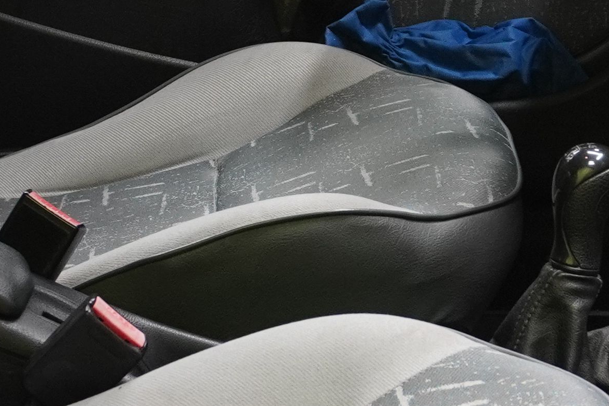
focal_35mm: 153
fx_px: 2588
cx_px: 316
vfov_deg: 9.0
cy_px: 148
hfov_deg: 13.4
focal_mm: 20
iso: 800
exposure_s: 1/30
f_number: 4
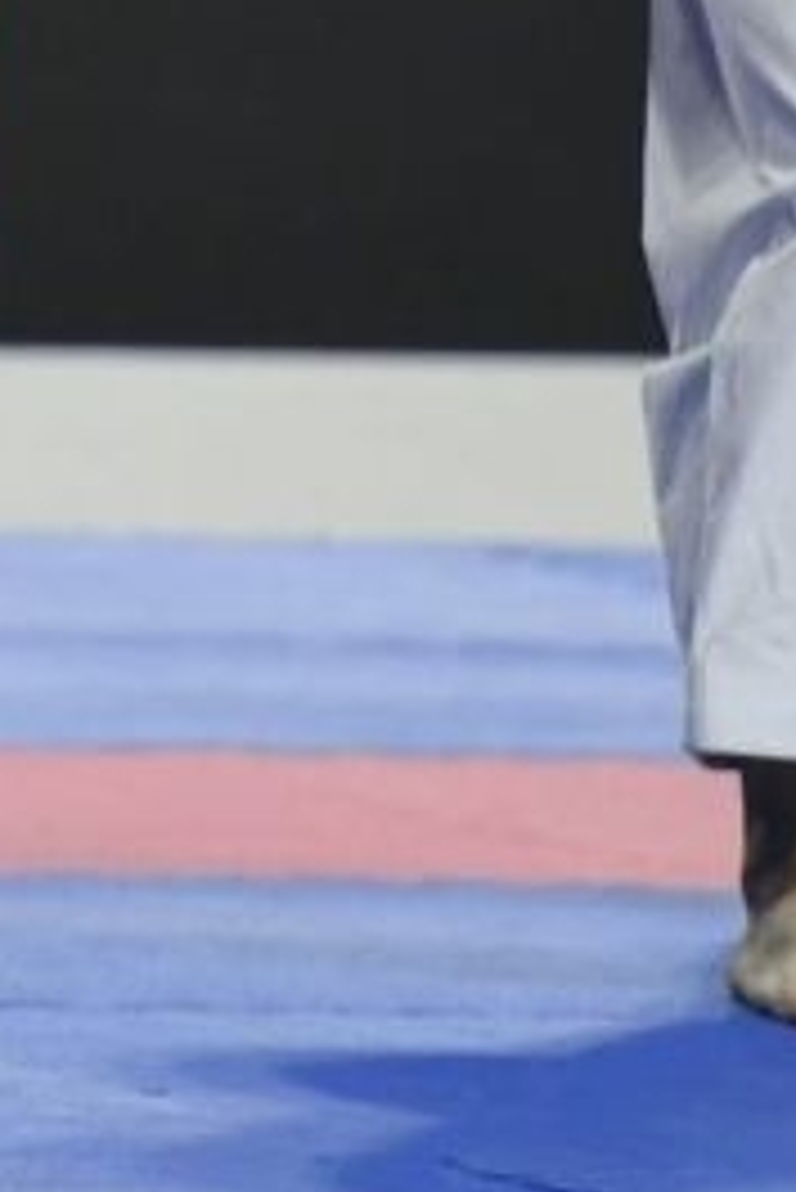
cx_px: -1322
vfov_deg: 1.5
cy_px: -918
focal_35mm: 1357
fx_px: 44945
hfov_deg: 1.0
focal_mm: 200
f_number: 2.8
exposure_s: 1/800
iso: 800
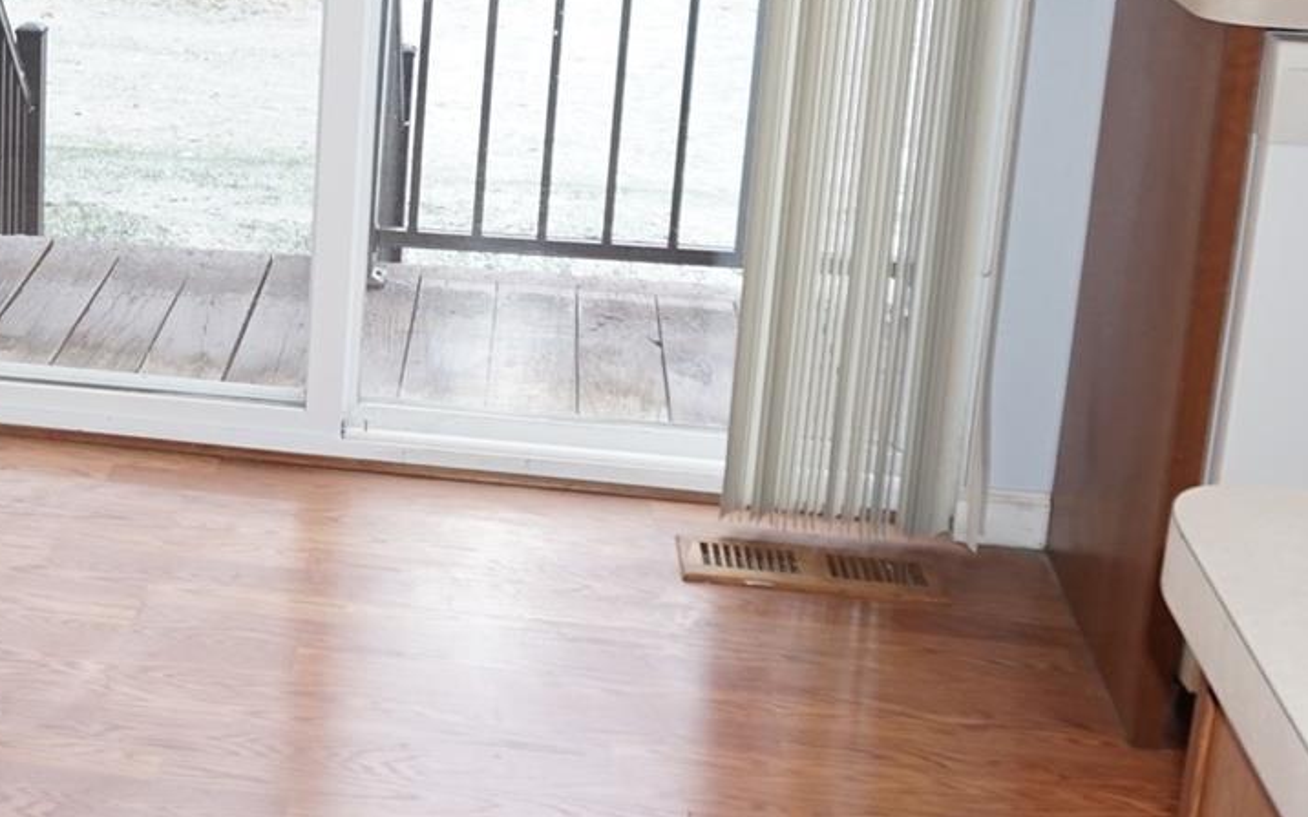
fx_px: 2495
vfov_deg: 18.4
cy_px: 123
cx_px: 2
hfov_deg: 27.7
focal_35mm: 70
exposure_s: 1/160
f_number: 3.5
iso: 640
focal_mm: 16
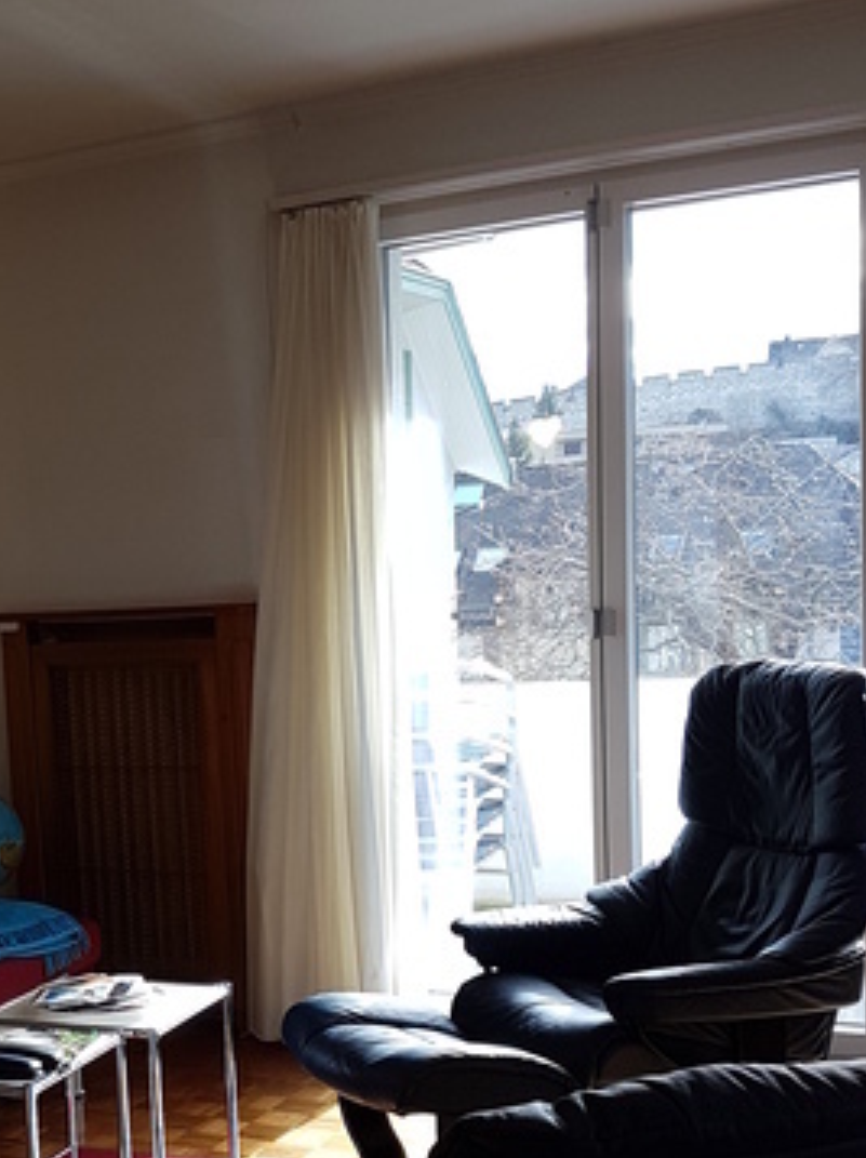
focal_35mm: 56
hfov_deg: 25.2
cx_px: 78
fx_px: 1871
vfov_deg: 34.0
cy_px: 801
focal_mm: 4.2
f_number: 1.7
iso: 40
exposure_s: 1/182
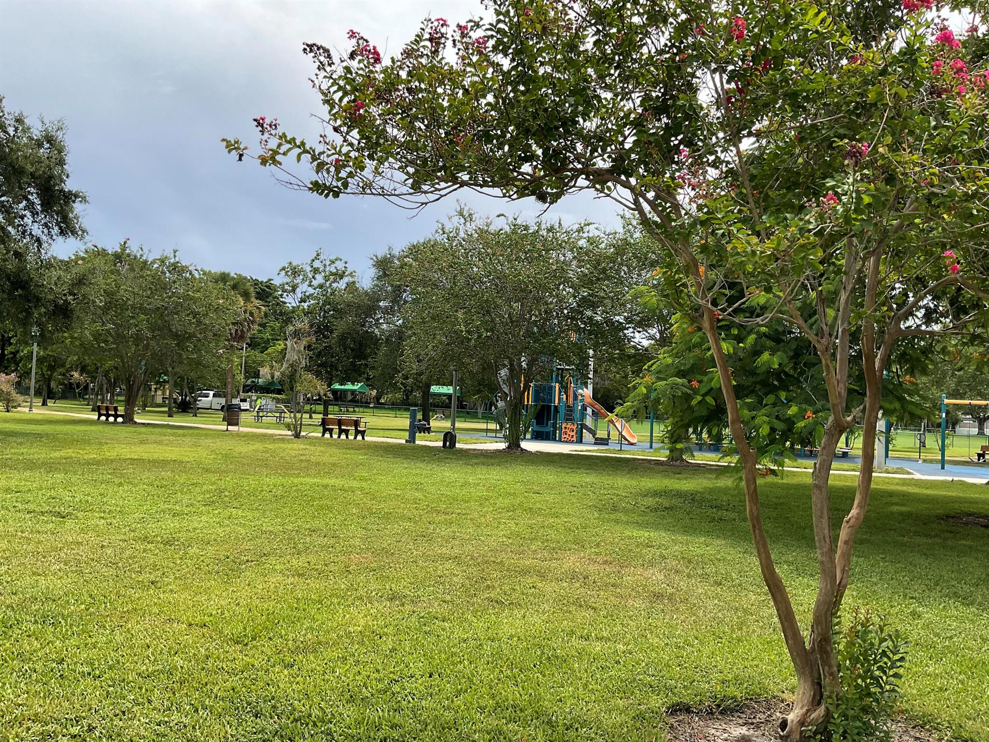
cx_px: 494
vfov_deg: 48.2
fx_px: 829
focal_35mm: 29
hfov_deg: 61.7
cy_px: 371
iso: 16
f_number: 1.8
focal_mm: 3
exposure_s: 1/1221
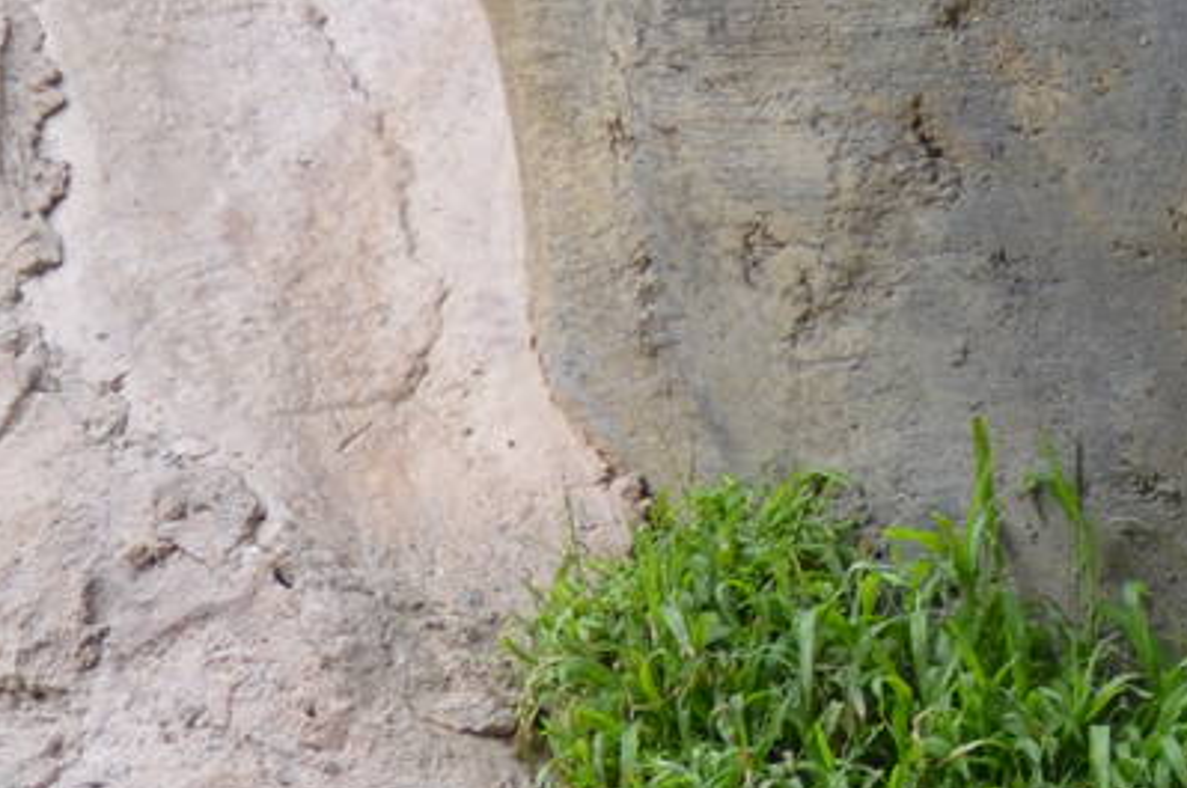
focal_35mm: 553
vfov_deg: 2.5
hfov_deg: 3.7
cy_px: 1145
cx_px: 2204
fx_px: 18211
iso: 400
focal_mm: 92
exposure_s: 1/400
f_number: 5
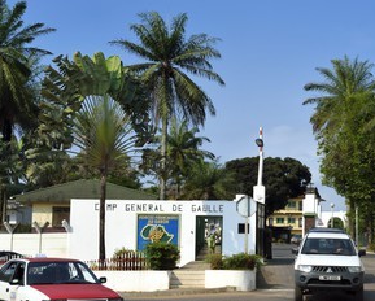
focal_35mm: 79
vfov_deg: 19.4
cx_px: 249
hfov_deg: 24.0
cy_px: 171
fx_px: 878
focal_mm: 58
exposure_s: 1/320
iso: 200
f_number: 11
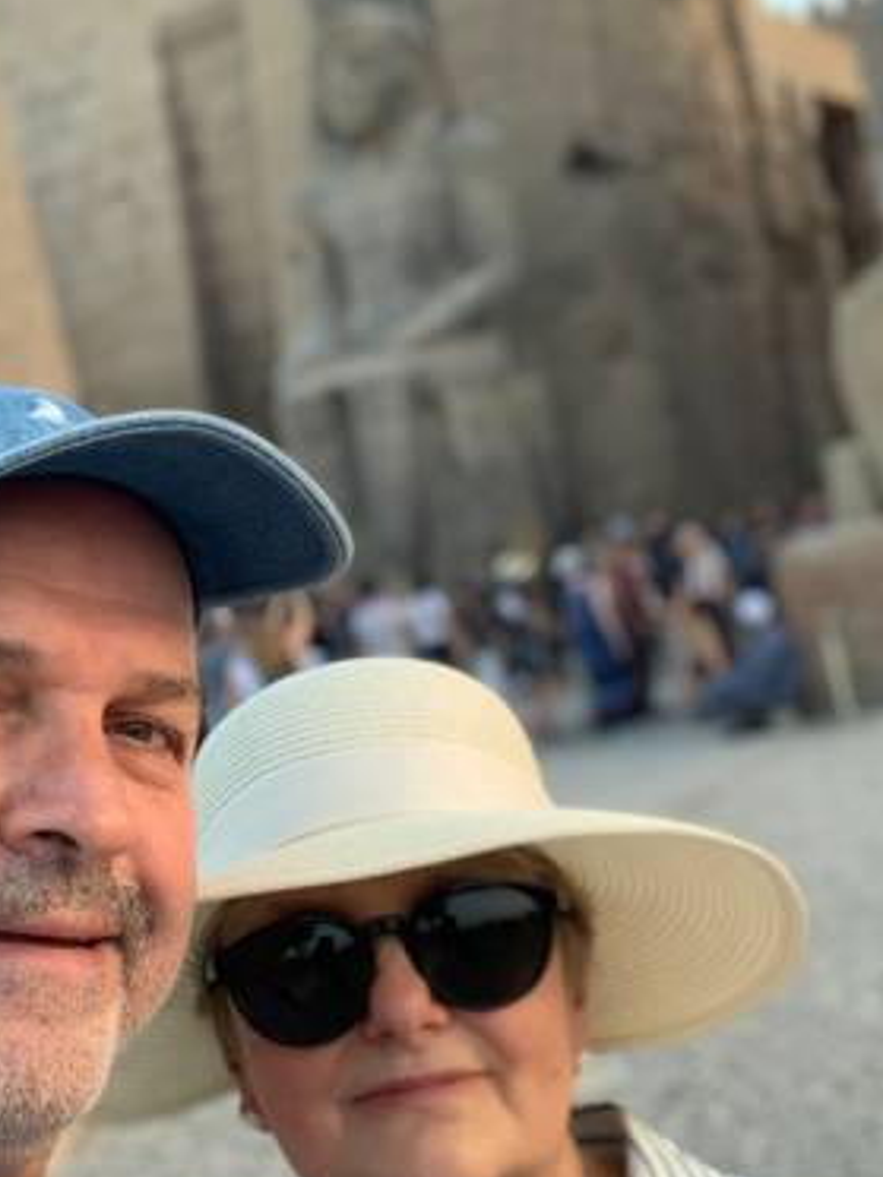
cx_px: 279
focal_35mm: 55
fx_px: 1871
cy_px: 557
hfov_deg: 26.4
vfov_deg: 34.9
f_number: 2.2
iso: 64
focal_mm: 2.87
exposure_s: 1/81
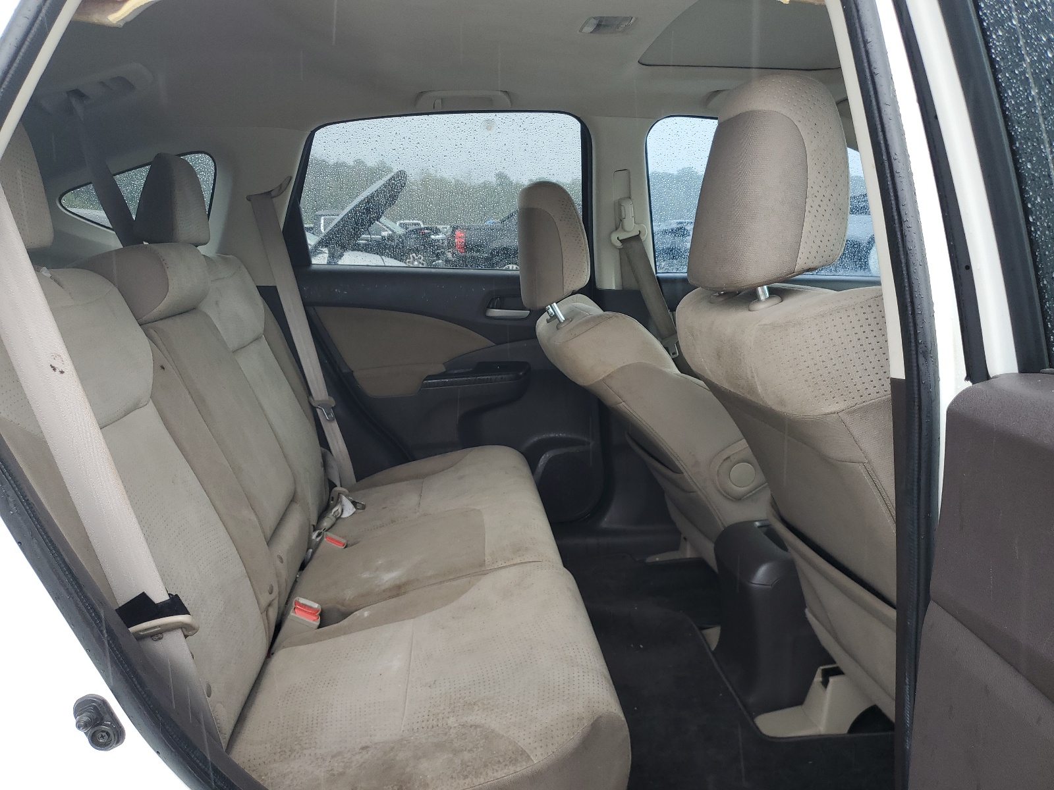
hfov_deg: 67.3
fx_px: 792
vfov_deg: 53.1
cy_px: 395
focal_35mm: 26
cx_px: 527
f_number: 1.5
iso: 50
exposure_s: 1/141
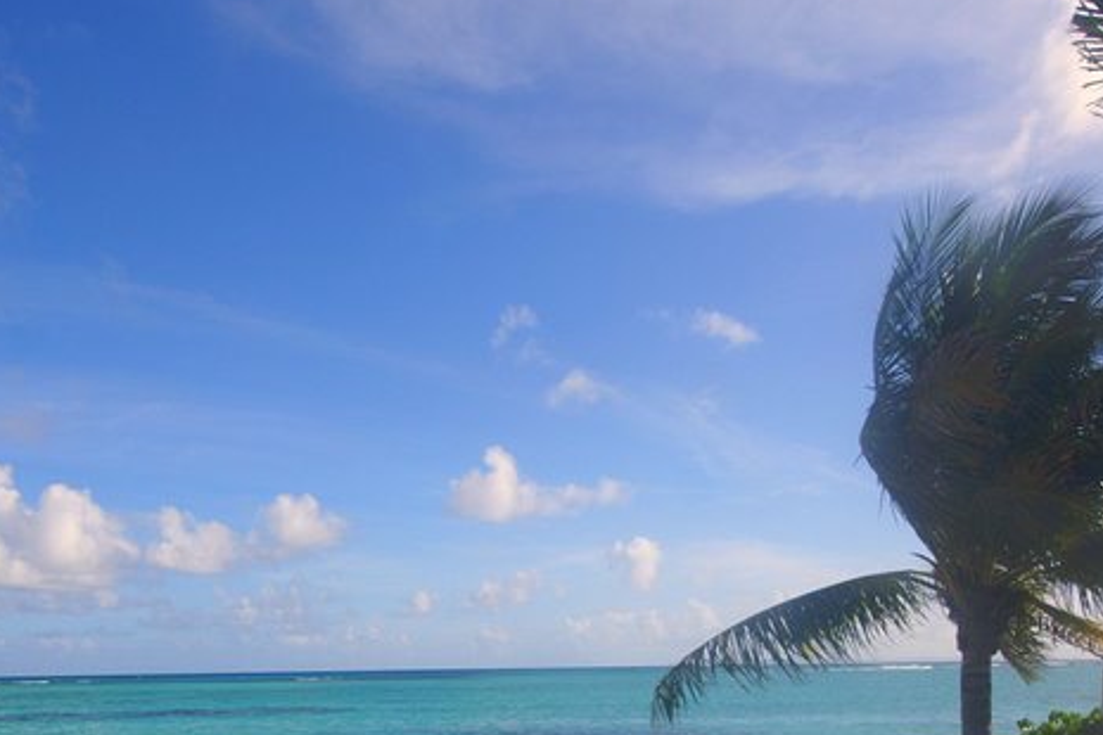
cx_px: 441
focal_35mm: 33
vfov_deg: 36.1
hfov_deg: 56.8
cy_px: 731
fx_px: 1011
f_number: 10
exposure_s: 1/320
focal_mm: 10
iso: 100
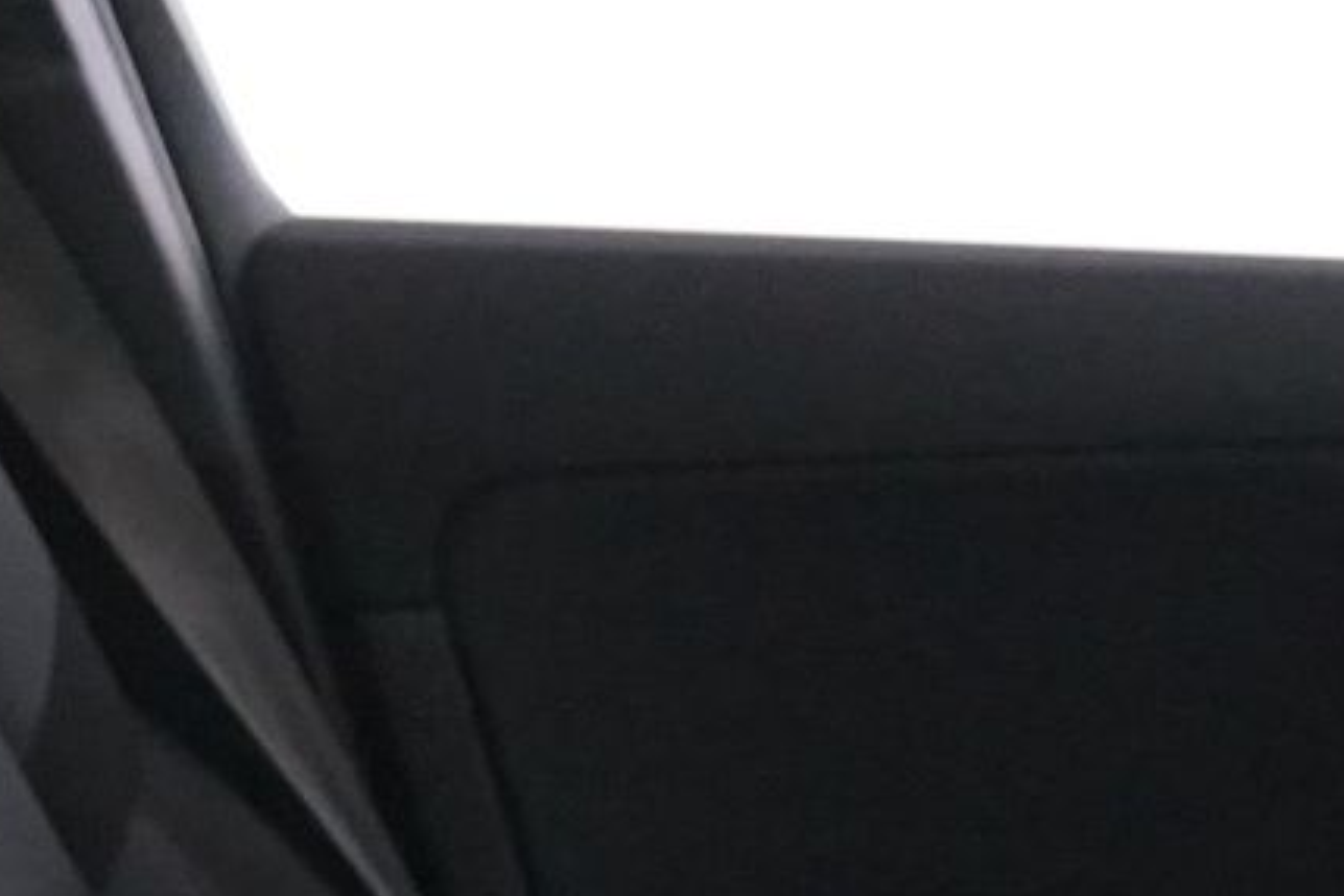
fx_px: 6309
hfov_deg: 12.1
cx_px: 912
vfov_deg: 7.8
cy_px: 1653
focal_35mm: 169
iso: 4000
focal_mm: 29
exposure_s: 1/13
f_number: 4
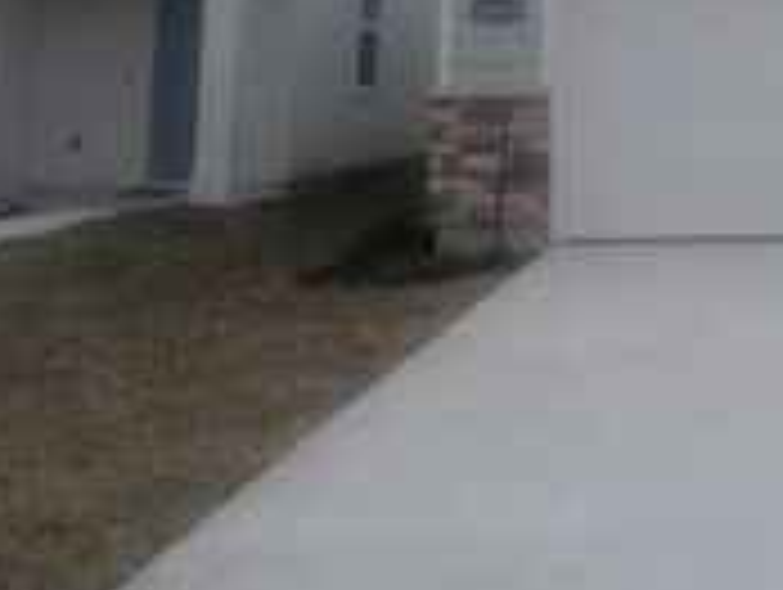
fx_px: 1563
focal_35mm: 69
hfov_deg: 25.2
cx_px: 954
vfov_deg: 20.1
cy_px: -113
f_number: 1.85
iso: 49
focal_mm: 6.81
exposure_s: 1/1825
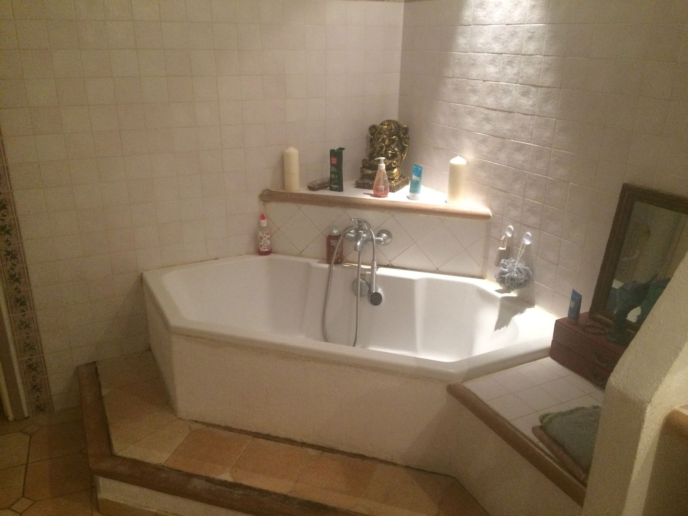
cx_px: 344
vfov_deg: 48.2
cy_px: 258
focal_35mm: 29
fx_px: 576
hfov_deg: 61.7
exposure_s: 1/33
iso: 320
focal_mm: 4.15
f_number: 2.2
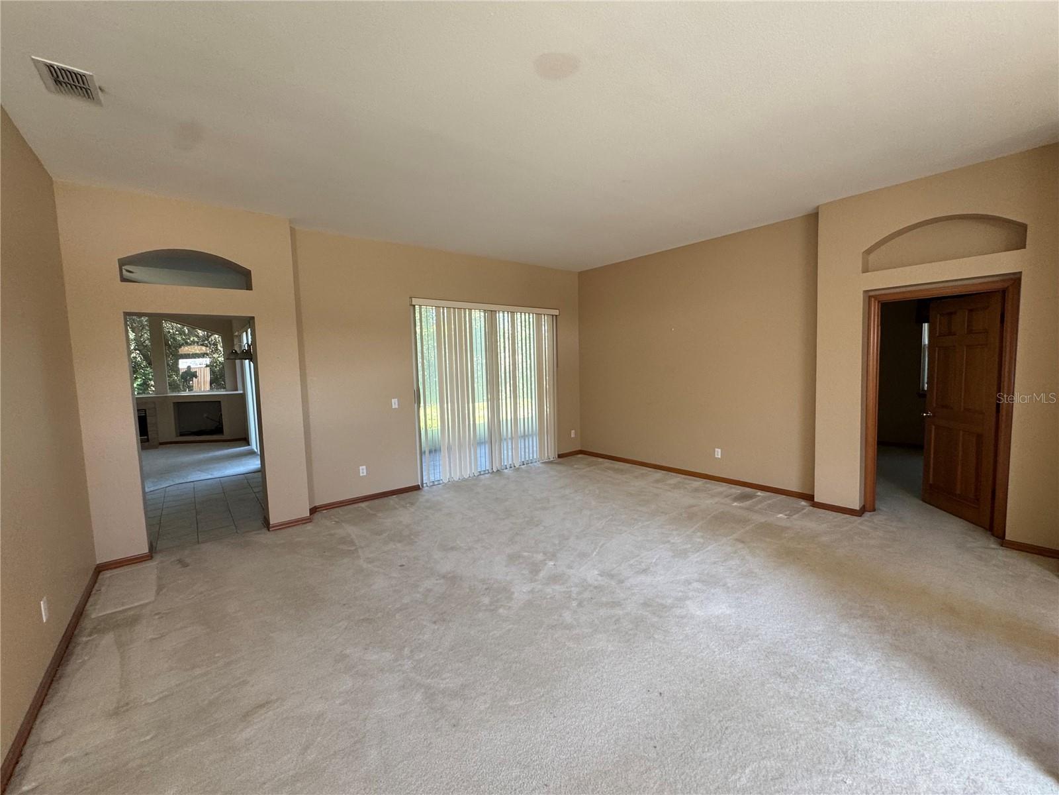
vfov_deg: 85.7
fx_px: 428
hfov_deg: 102.1
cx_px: 530
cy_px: 398
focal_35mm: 14
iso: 160
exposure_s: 1/99
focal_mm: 2.22
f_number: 2.2
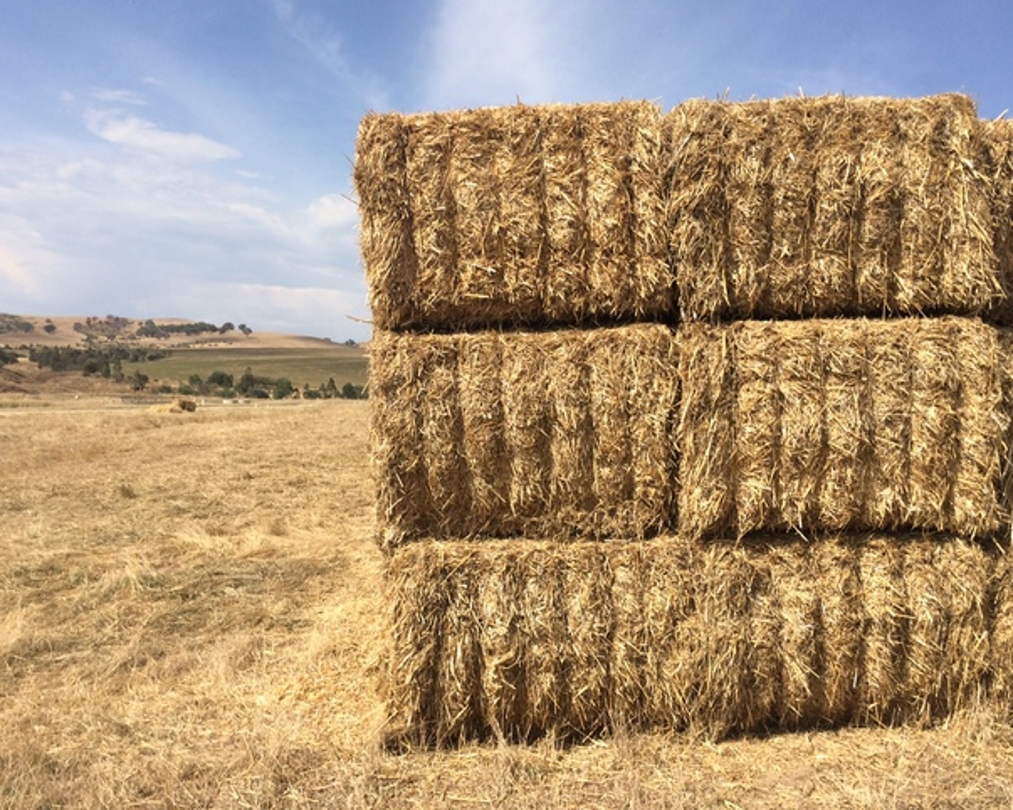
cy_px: 397
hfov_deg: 57.2
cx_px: 494
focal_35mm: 31
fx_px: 929
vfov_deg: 47.1
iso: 32
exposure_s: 1/2160
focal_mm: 4.15
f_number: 2.2
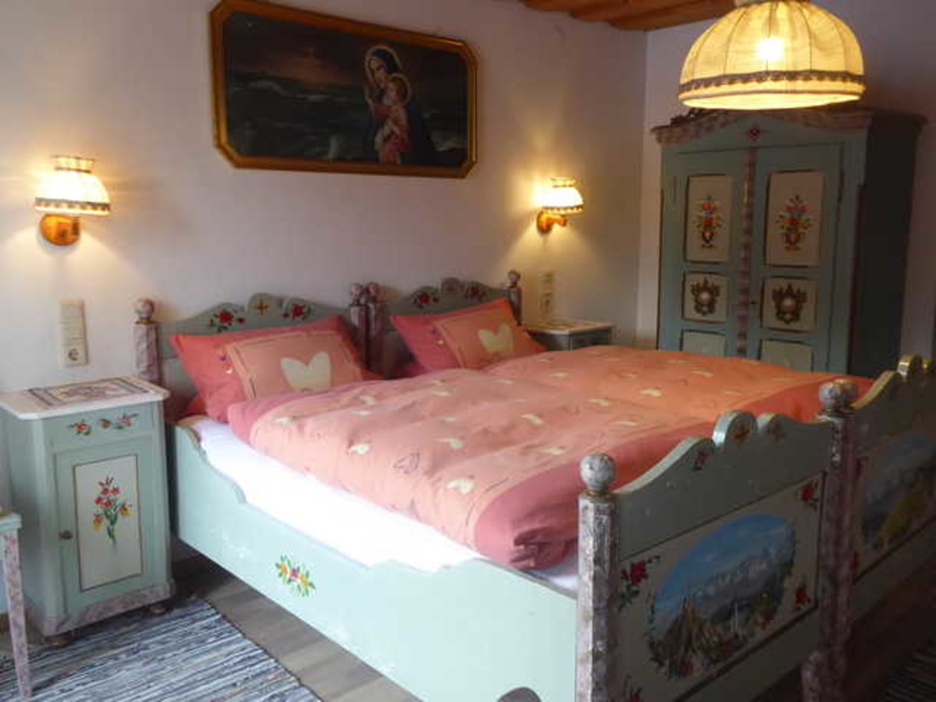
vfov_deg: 48.2
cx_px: 468
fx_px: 784
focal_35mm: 29
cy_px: 351
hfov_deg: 61.7
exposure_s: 1/60
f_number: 3.5
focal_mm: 5
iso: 320
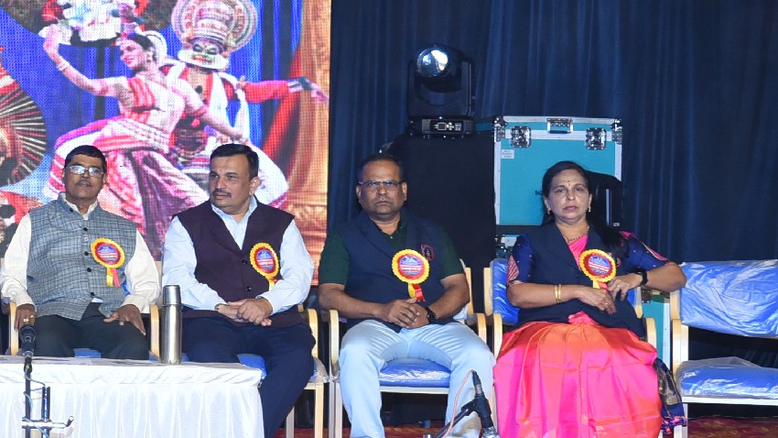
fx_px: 2805
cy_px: 156
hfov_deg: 14.9
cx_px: -290
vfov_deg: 8.9
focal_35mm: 136
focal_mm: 46
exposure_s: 1/200
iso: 1250
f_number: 8
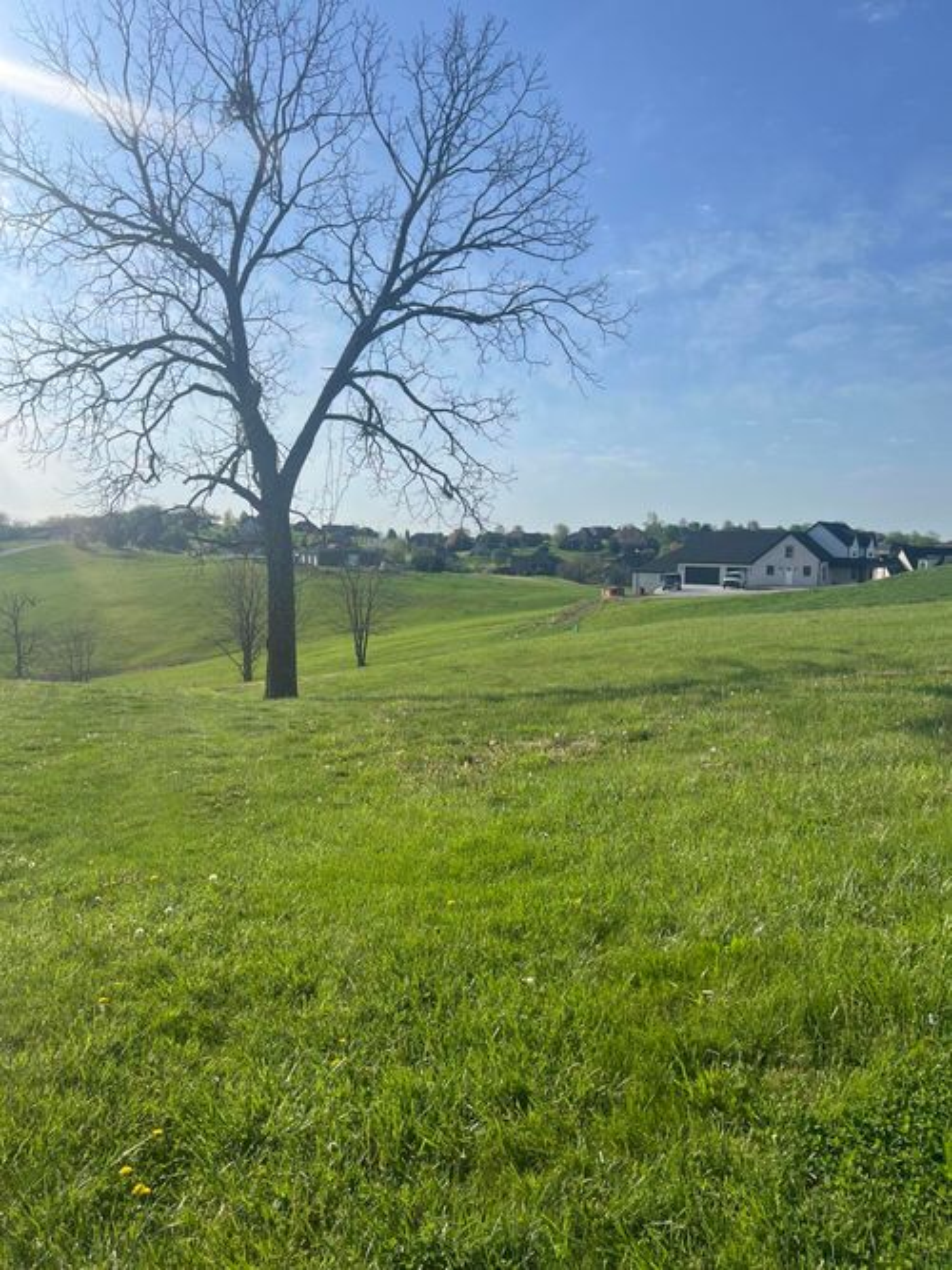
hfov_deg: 53.0
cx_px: 476
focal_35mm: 26
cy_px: 635
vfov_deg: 67.3
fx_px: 954
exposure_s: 1/6579
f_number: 1.5
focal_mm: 5.7
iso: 50
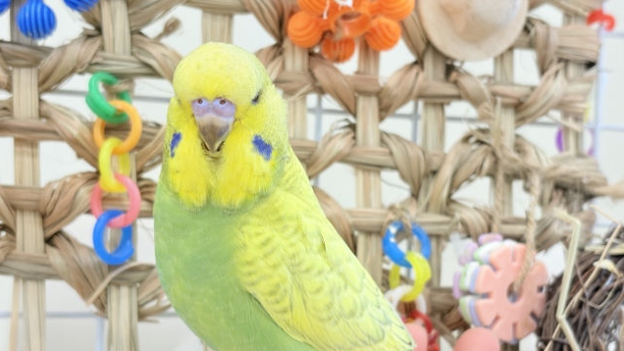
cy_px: 225
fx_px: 943
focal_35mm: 57
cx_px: 311
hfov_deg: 36.6
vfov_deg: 21.0
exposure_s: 1/100
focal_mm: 5.96
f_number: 1.6
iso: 100
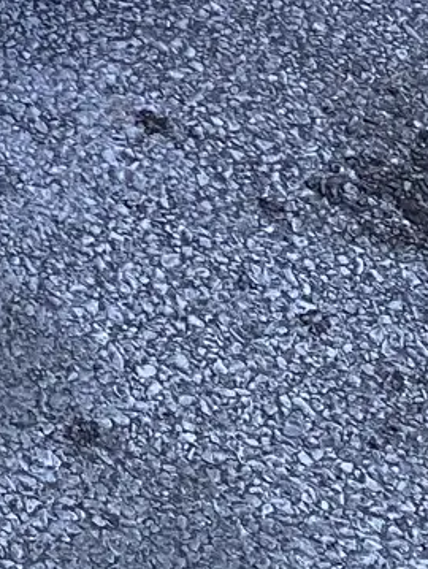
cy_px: -418
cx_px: -921
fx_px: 3077
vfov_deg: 10.0
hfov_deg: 7.0
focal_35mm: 187
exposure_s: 1/376
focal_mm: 3.99
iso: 32
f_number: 1.8
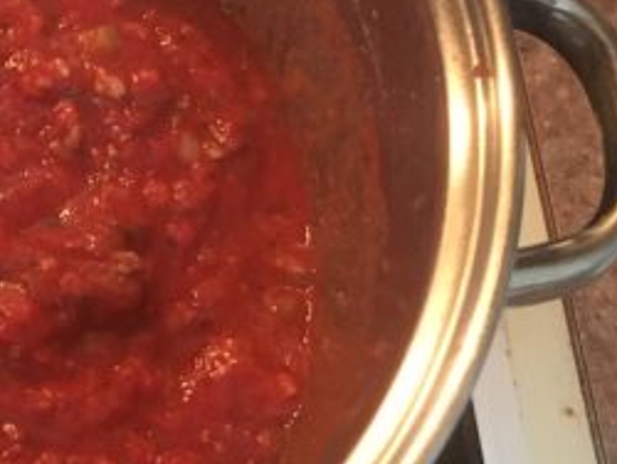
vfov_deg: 16.8
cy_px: 179
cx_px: -210
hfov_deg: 20.2
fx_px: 1570
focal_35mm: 88
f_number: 2.2
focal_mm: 4.15
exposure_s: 1/15
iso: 320
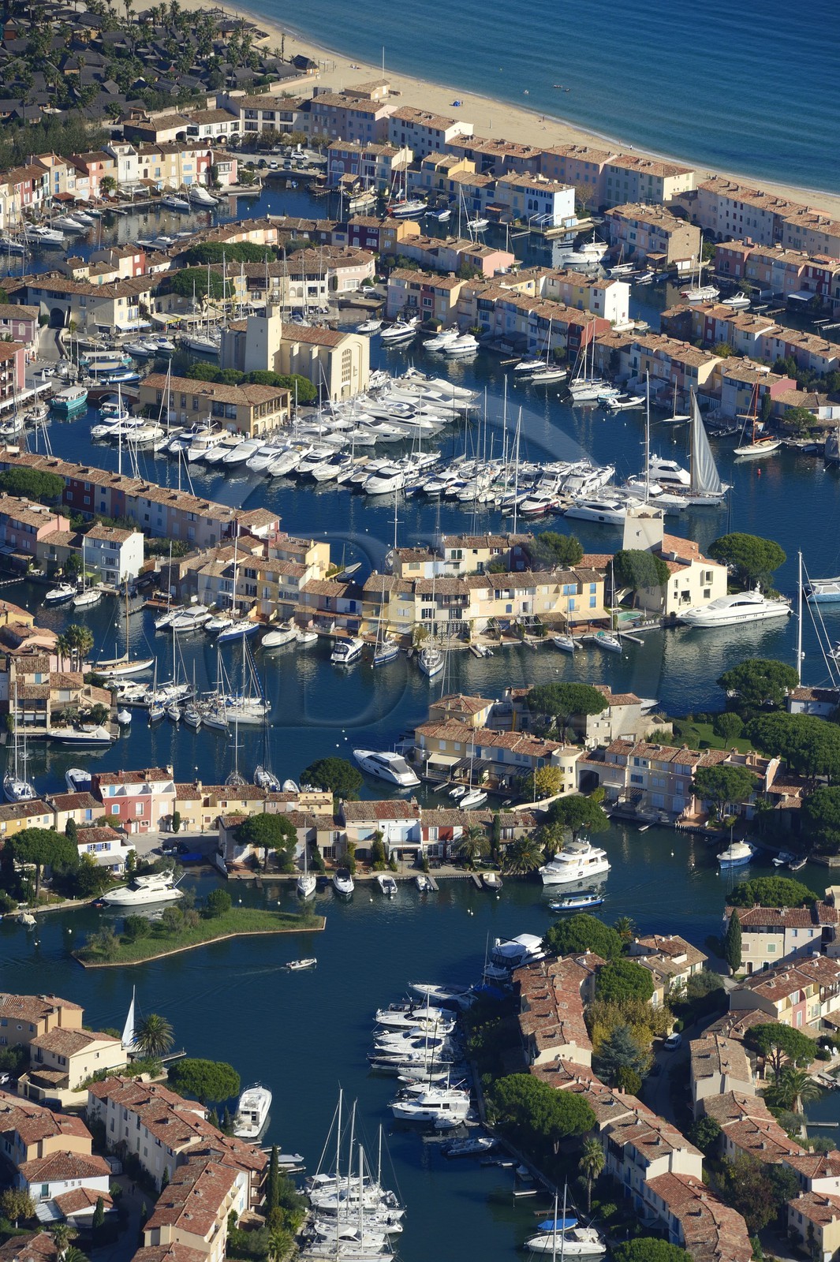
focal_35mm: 200
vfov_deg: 10.3
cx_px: 420
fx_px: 7007
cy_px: 631
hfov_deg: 6.9
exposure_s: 1/1250
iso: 800
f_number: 13
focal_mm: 200
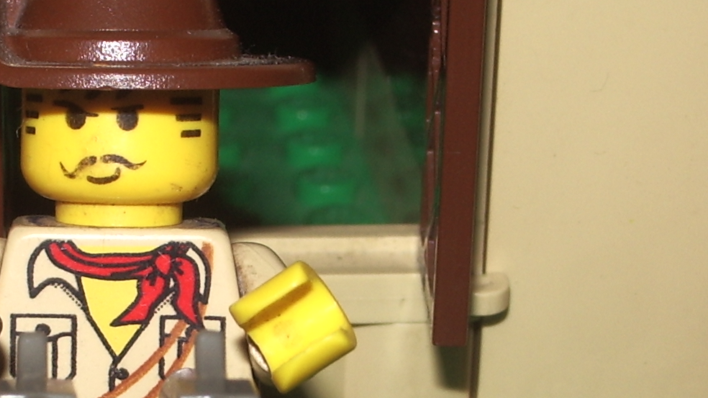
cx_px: 127
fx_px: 2853
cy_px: 320
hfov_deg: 14.1
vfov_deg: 8.0
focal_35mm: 152
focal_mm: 10.2
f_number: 5.6
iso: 50
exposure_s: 1/50
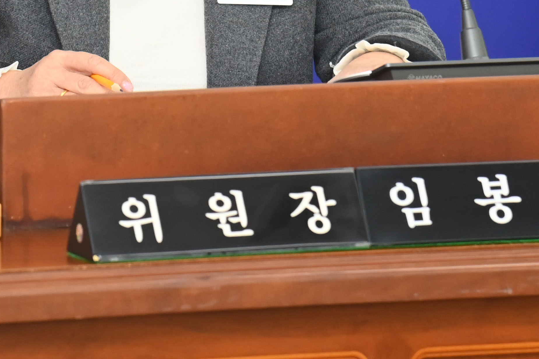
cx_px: 187
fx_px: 5389
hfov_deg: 5.7
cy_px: -108
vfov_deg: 3.8
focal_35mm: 360
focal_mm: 120
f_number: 6.3
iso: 2500
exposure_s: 1/250
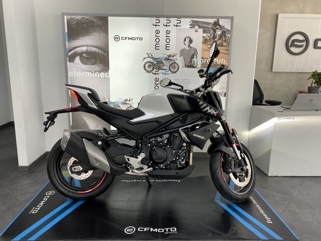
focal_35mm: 26
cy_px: 120
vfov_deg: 53.1
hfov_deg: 67.3
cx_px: 160
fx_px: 241
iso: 64
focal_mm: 4.25
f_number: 1.8
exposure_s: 1/100
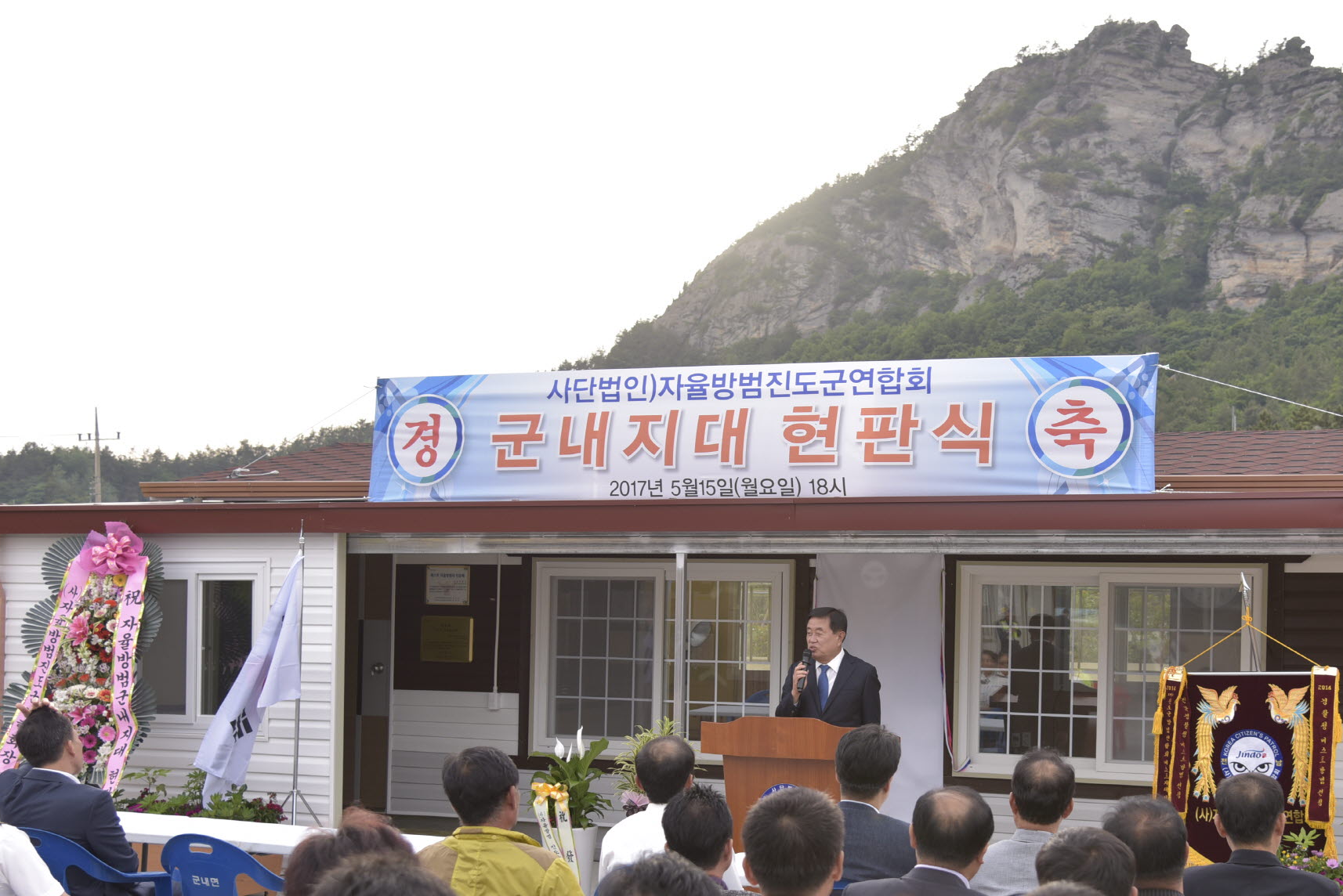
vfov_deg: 26.4
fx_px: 1903
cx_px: 826
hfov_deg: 38.7
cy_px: 595
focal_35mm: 51
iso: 100
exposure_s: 1/125
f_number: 4.5
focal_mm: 38
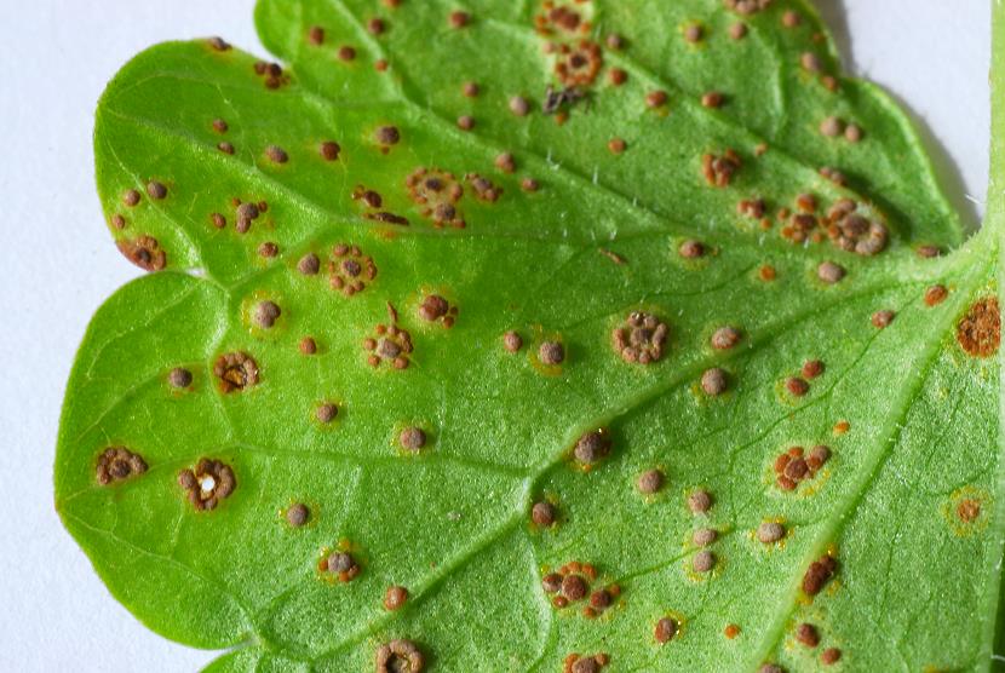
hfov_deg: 15.2
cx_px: 502
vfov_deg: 10.2
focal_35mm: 135
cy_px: 336
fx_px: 3774
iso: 200
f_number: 32
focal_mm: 90
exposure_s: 1/13
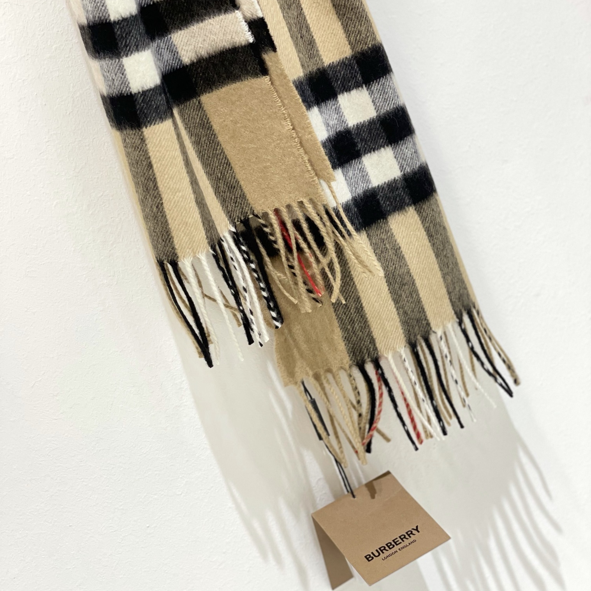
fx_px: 1198
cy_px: 250
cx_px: 296
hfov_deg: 27.7
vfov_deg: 27.7
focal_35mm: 62
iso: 125
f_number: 2
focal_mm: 6
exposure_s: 1/100
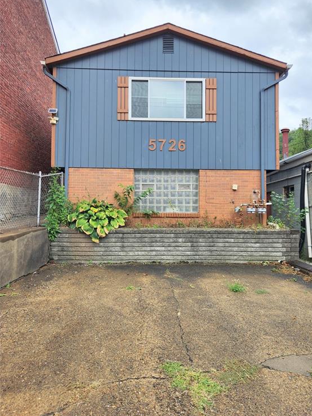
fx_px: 288
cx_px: 162
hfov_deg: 56.8
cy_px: 206
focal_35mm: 24
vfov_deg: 71.6
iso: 20
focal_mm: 5.4
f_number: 1.8
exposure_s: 1/960
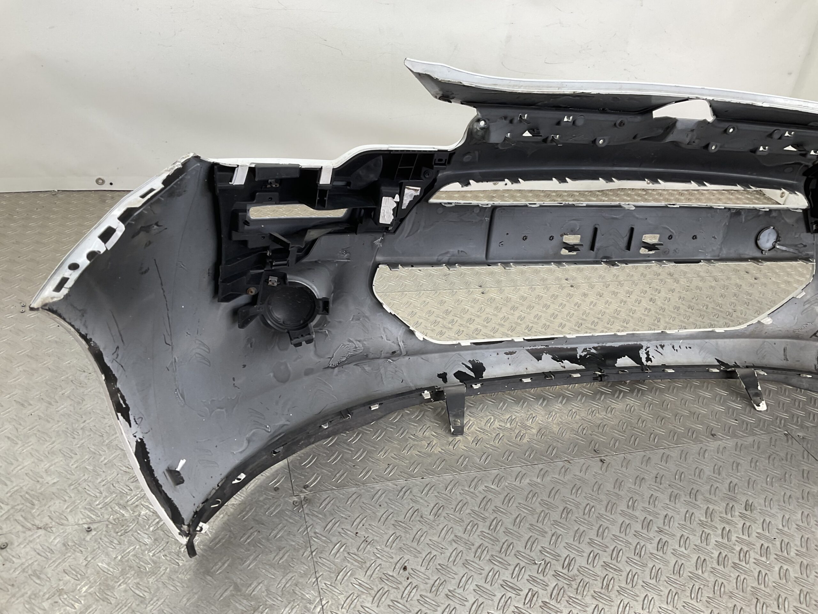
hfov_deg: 61.7
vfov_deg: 48.2
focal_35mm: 29
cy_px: 307
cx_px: 409
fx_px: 685
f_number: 1.8
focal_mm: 3
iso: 20
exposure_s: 1/100
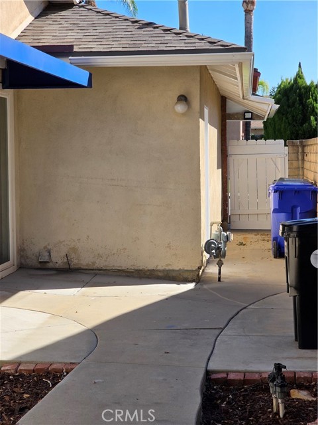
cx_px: 159
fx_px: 845
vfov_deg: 28.2
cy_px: 212
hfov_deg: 21.3
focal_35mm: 69
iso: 50
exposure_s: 1/1453
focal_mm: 7.9
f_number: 2.4
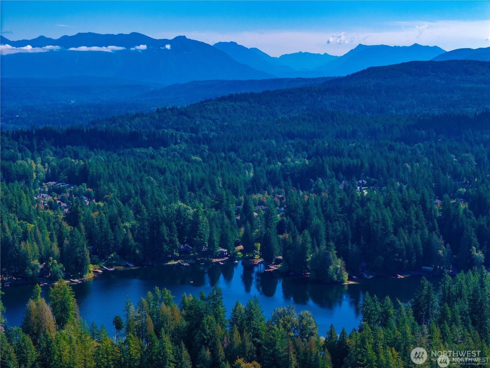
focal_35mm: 70
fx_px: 991
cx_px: 245
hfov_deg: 27.8
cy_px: 184
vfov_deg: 21.0
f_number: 2.8
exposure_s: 1/1500
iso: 150
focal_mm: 19.35
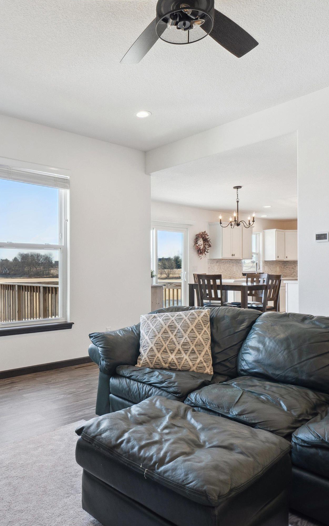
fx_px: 359
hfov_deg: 48.2
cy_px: 262
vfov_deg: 72.6
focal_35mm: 25
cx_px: 101
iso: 400
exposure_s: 1/50
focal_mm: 16
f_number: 9
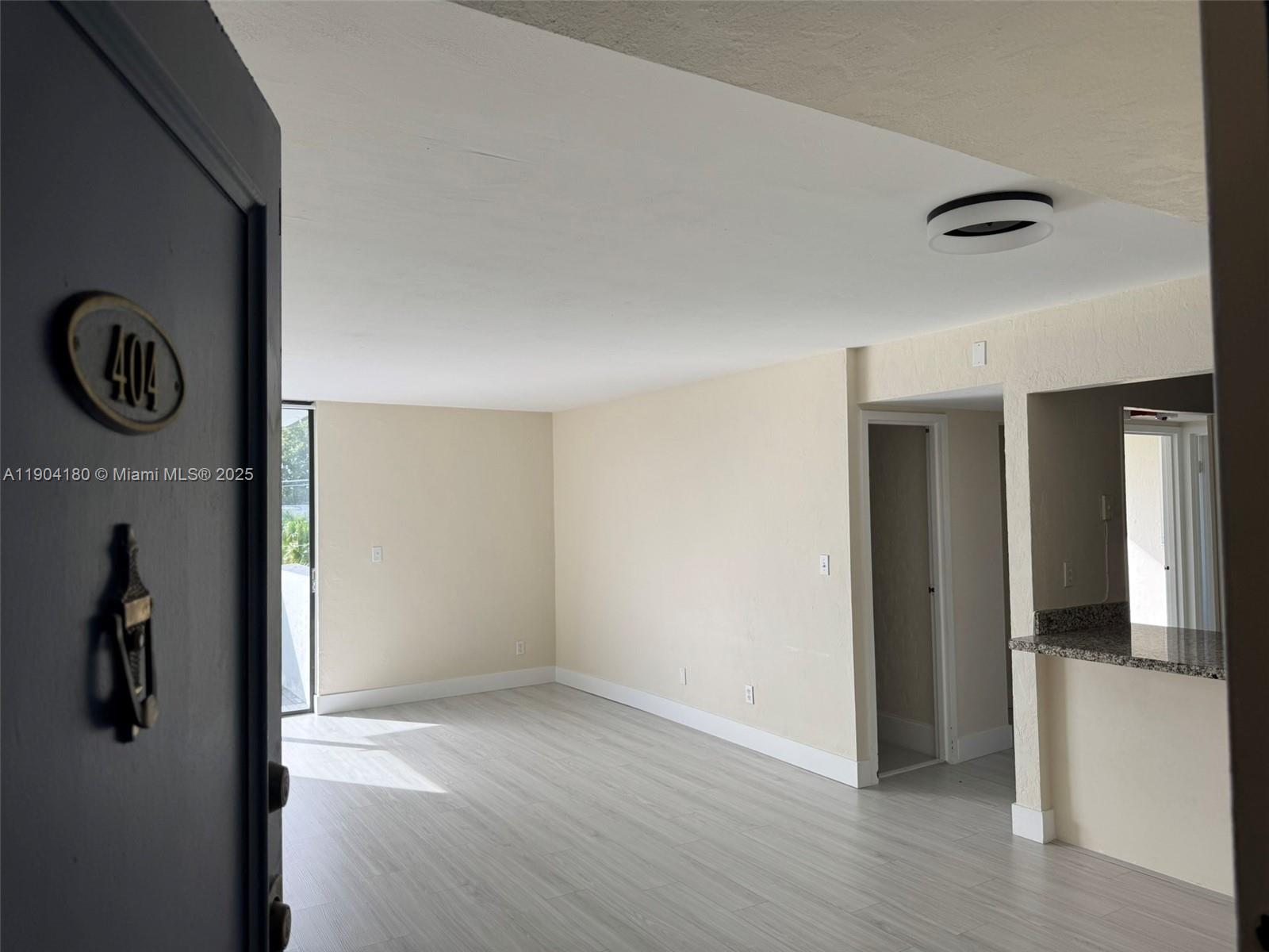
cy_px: 476
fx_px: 880
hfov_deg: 71.6
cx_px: 634
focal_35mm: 24
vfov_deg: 56.8
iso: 80
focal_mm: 6.76
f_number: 1.78
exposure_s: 1/593
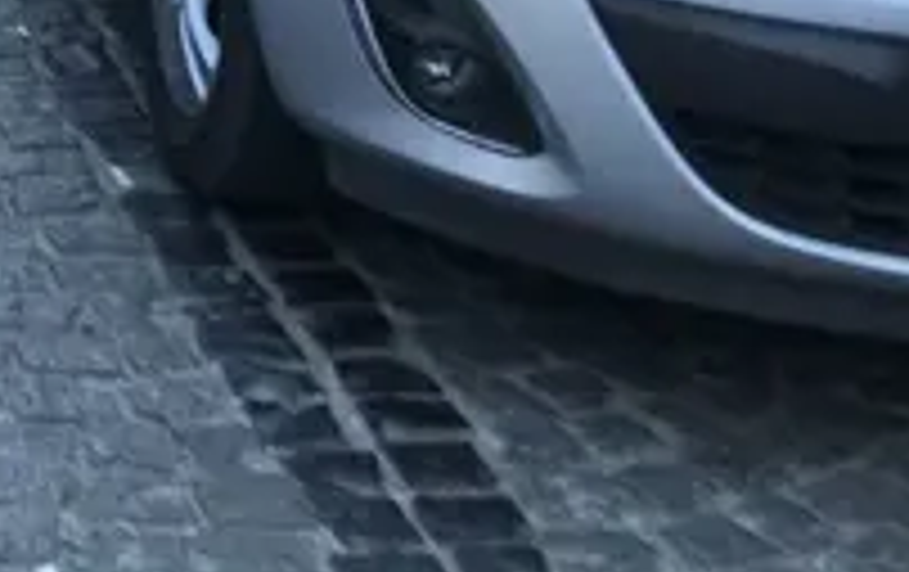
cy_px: -590
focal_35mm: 129
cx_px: -549
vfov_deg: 9.5
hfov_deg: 14.8
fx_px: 3201
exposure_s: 1/547
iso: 20
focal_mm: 3.99
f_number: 1.8
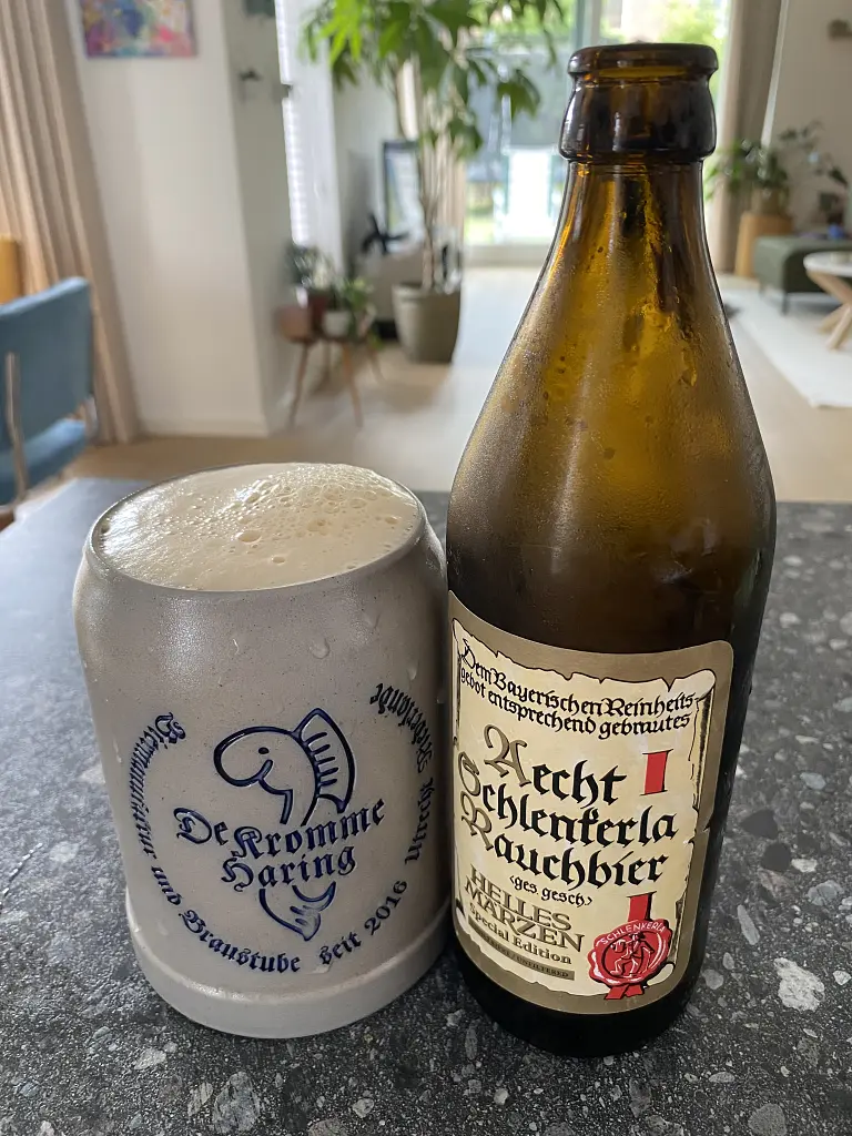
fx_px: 853
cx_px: 426
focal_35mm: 26
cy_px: 568
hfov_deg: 53.1
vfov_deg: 67.3
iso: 160
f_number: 1.8
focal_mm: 4.25
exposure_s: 1/60
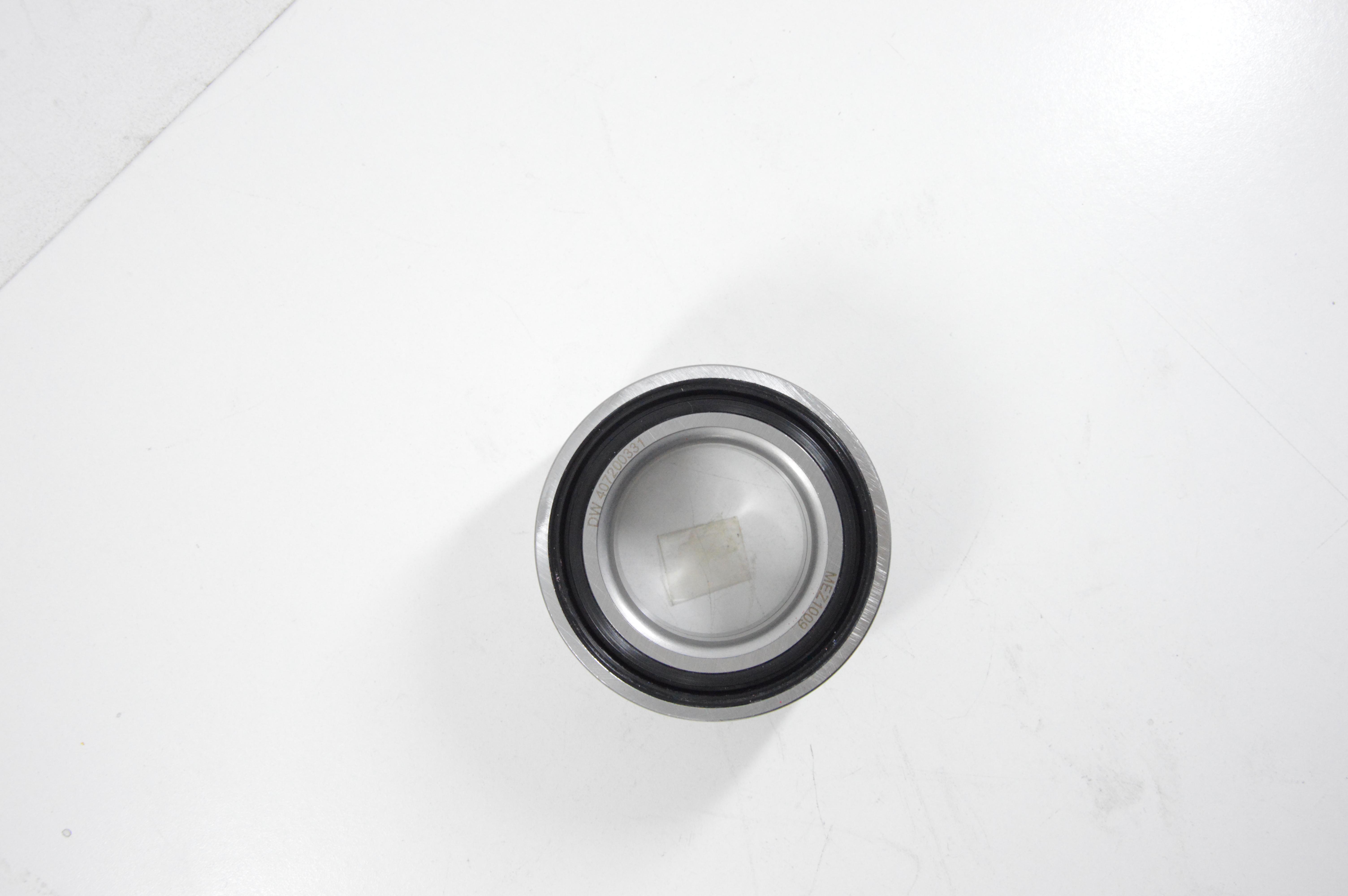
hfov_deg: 38.9
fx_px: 1908
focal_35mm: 51
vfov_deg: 26.4
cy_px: 448
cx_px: 674
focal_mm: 34
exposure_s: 1/100
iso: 3200
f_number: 8
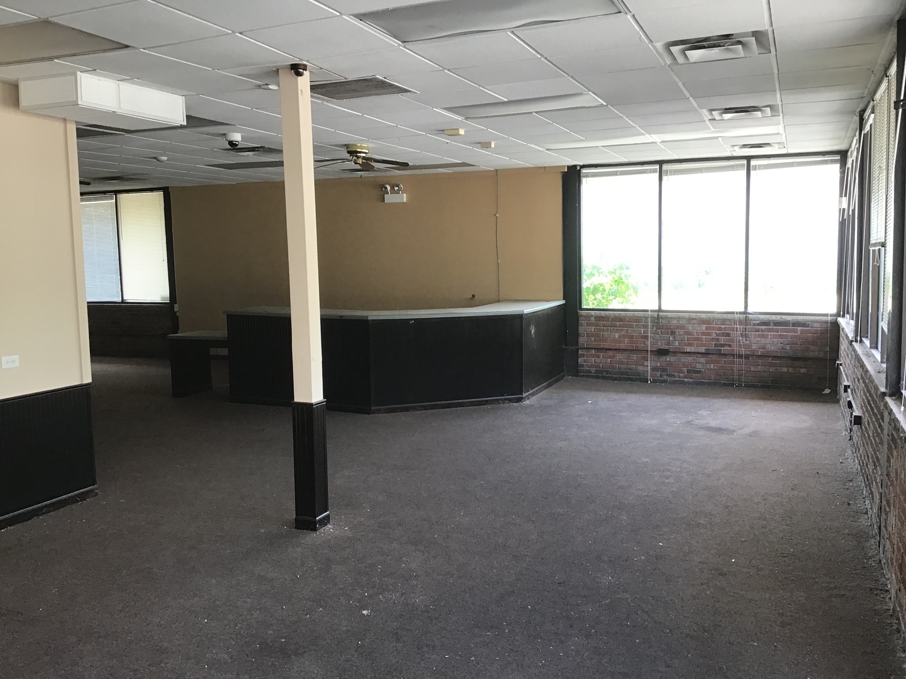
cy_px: 340
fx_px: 811
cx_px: 453
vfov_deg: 45.4
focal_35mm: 31
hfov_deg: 58.4
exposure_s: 1/40
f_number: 2.4
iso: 32
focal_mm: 3.3
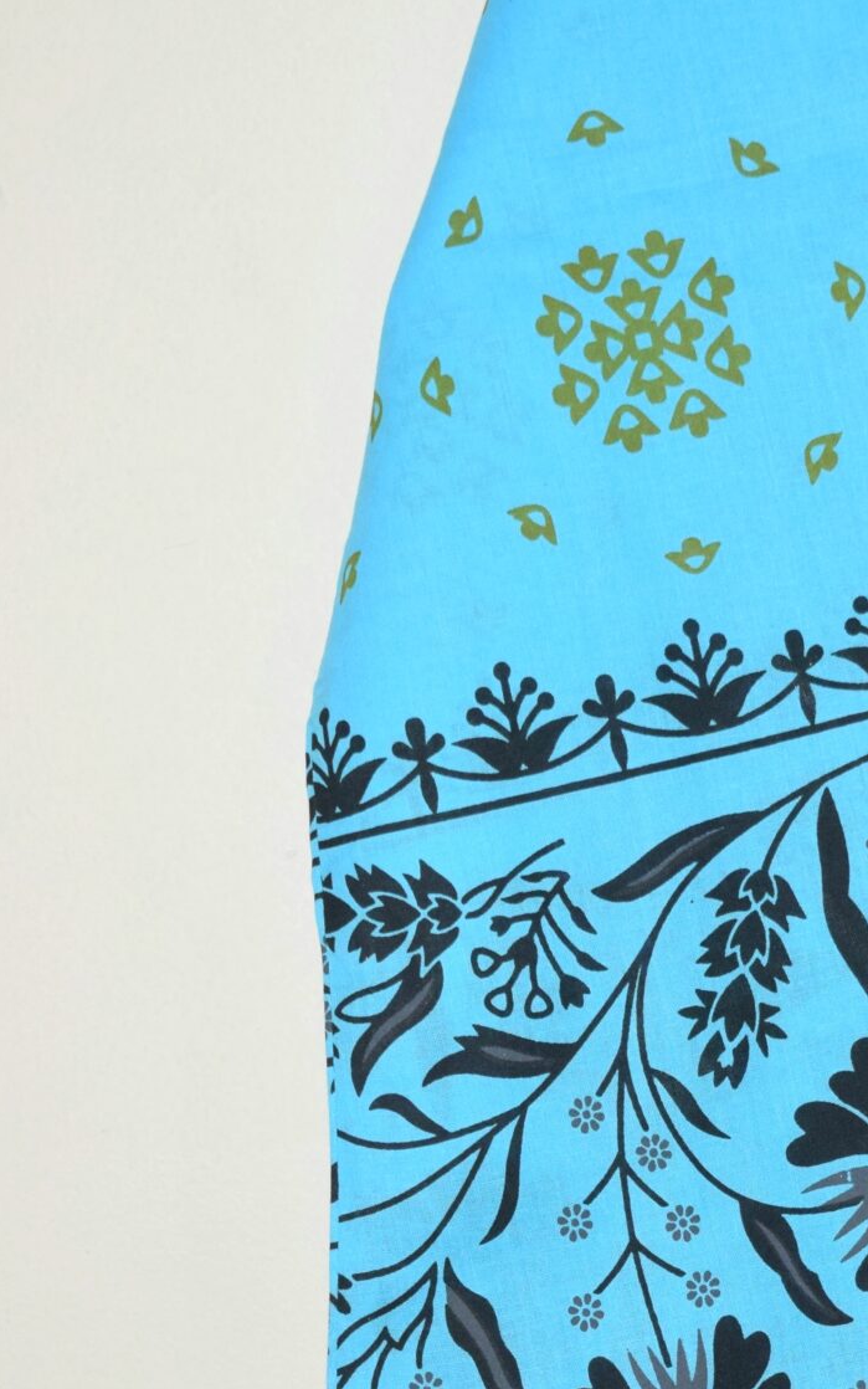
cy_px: 834
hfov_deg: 9.8
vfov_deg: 15.7
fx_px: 5033
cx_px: 936
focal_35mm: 133
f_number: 5.6
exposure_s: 1/125
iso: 800
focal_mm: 38
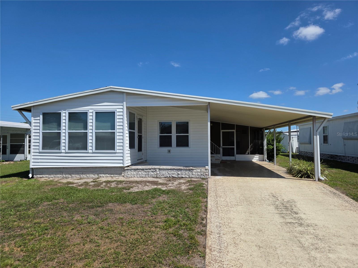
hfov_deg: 73.9
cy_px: 134
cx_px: 179
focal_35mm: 23
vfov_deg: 58.9
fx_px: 238
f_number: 1.7
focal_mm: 6.3
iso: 80
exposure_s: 1/7944
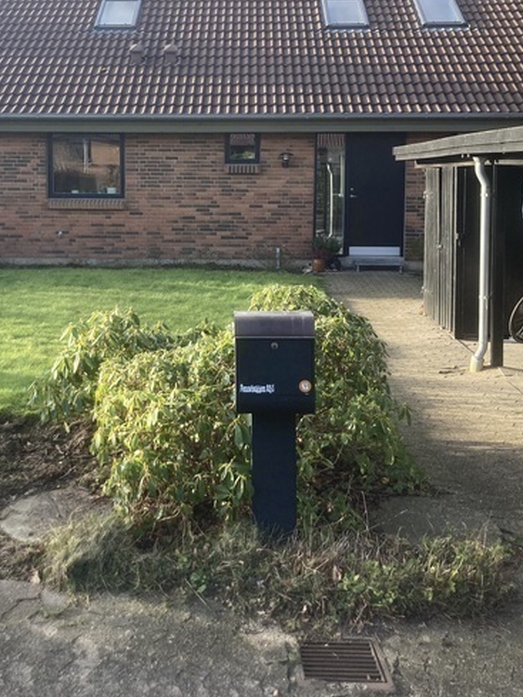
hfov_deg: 32.7
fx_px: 886
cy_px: 245
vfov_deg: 42.5
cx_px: 197
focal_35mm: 44
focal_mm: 3.99
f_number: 1.8
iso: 20
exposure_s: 1/528
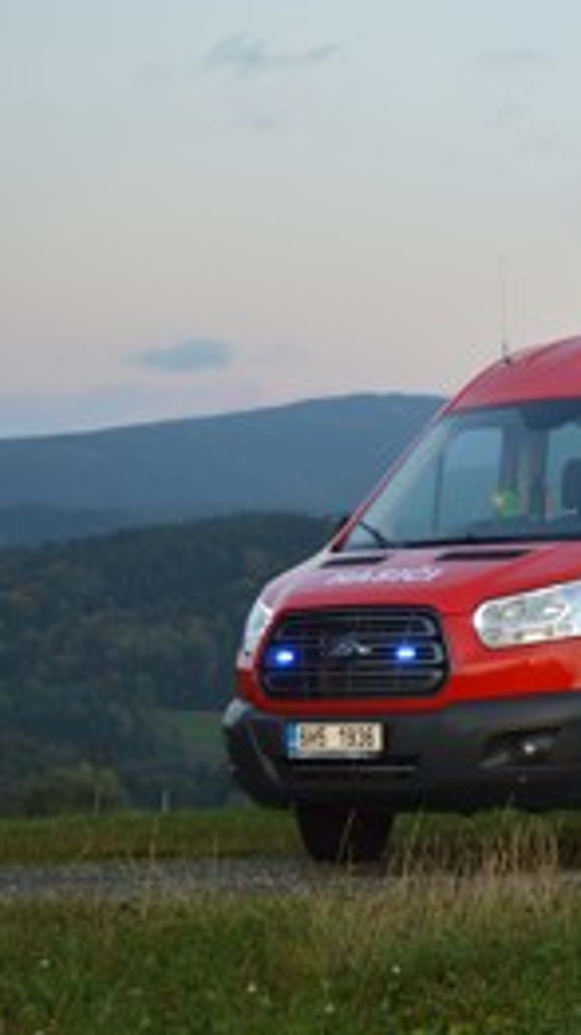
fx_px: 3617
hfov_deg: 9.1
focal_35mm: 132
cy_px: 521
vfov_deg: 16.3
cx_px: 719
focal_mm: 55
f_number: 5.6
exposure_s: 1/100
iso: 400
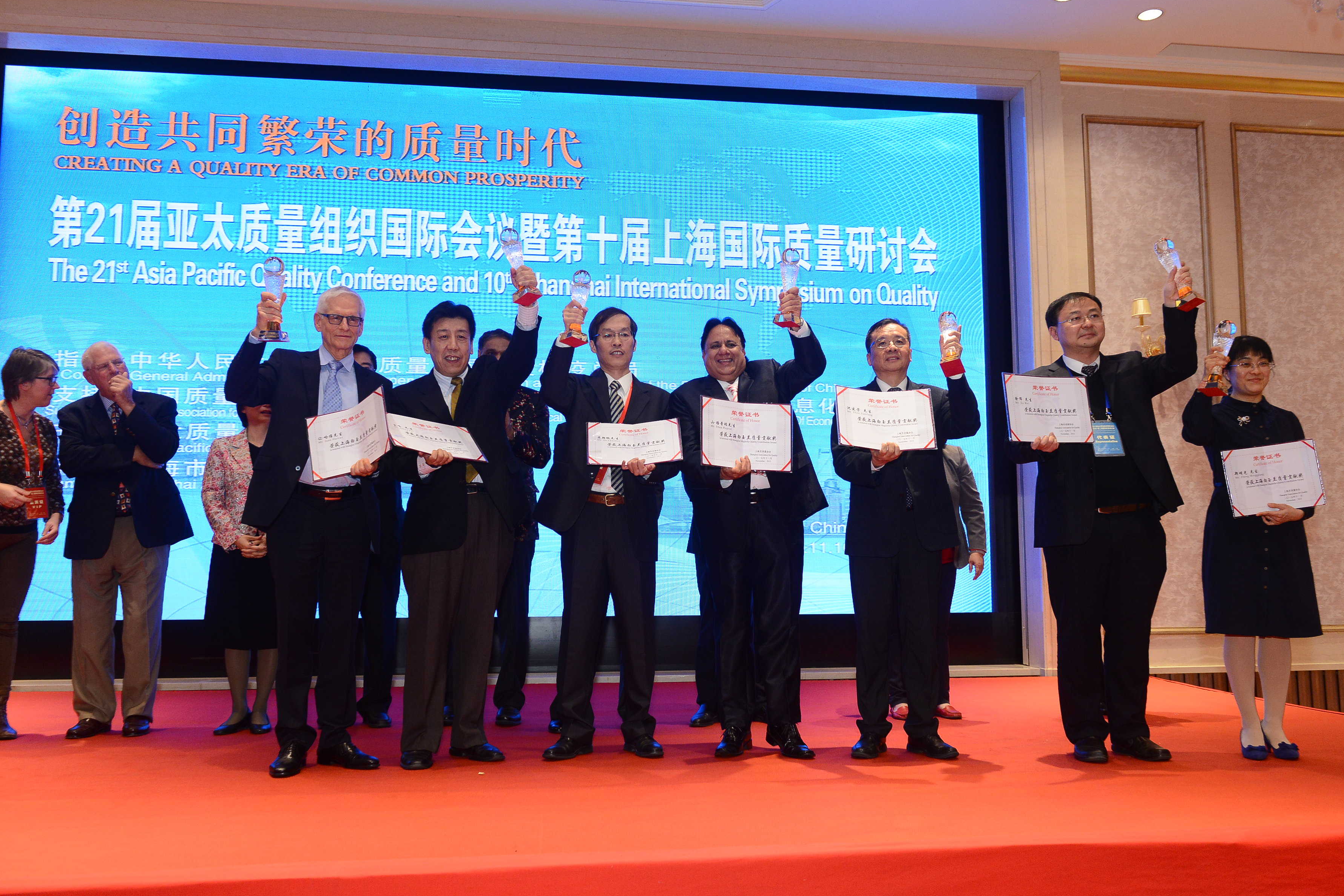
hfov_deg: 61.9
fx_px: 1120
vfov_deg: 43.6
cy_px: 450
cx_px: 682
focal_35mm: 30
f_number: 5.6
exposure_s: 1/80
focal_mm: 29
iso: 2000
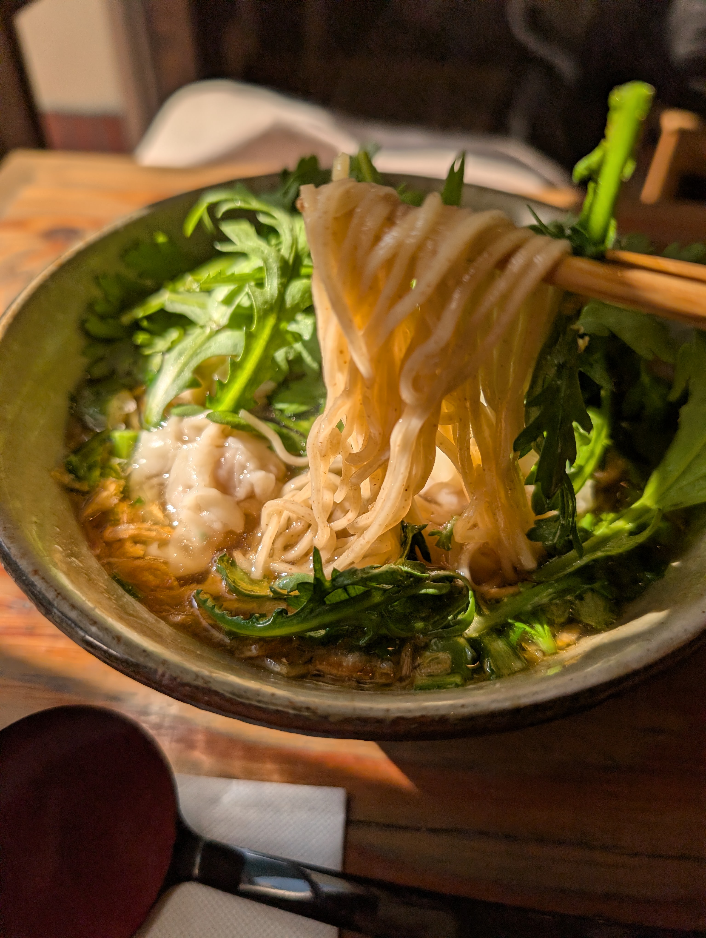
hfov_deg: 56.9
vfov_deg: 71.5
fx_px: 651
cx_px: 353
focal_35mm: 24
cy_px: 469
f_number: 1.68
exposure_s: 1/1151
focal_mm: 6.9
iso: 22
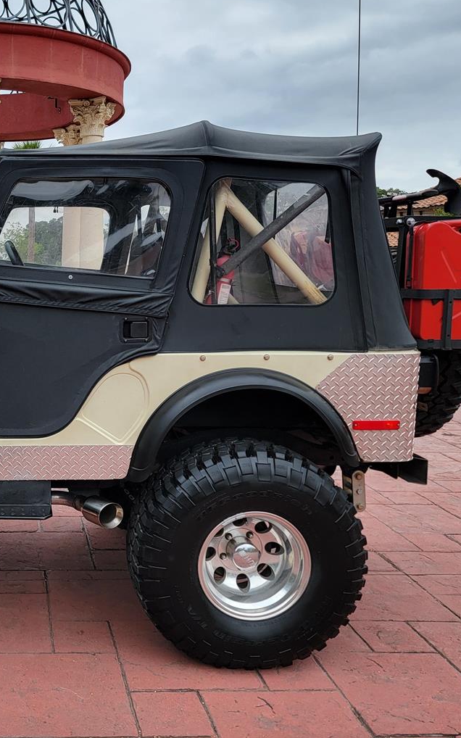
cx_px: 14
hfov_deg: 32.8
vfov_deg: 54.0
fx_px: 724
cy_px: 348
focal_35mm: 36
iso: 16
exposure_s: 1/583
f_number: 1.8
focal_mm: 6.7
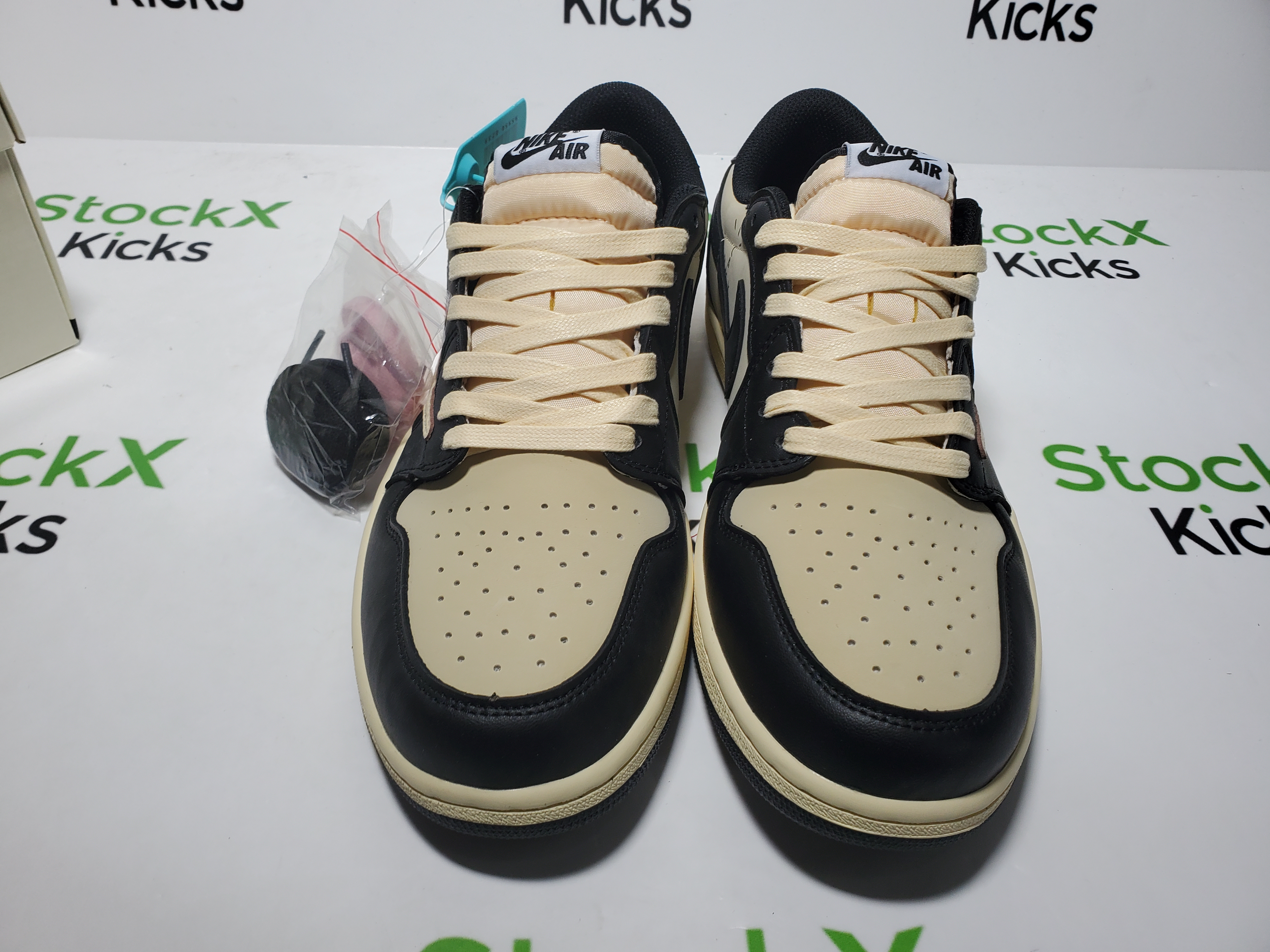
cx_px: 635
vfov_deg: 53.1
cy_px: 476
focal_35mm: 26
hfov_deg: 67.3
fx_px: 954
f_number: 2.4
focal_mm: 4.3
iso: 50
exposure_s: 1/235
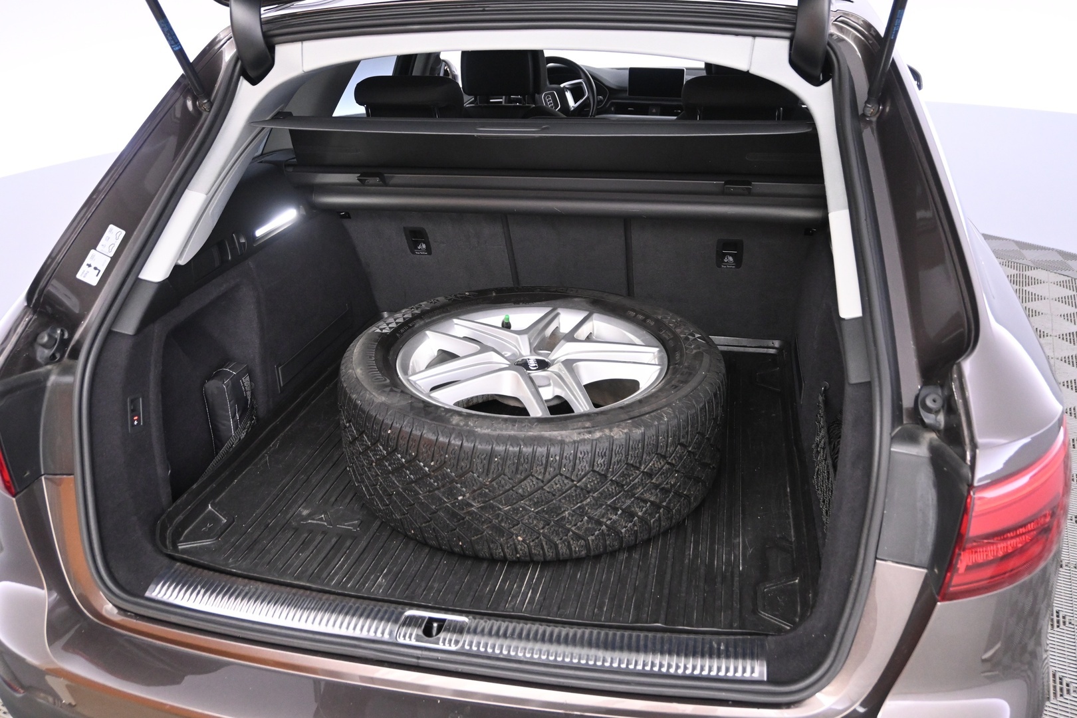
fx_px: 897
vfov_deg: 43.6
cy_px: 359
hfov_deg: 61.9
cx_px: 538
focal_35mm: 30
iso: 2500
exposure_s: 1/40
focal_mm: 20
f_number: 3.8
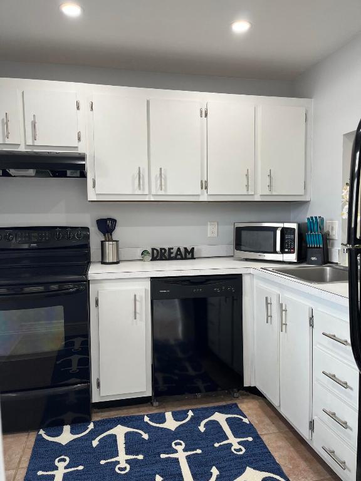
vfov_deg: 67.3
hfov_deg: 53.1
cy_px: 240
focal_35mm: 26
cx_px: 180
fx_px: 362
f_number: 1.6
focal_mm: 5.1
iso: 100
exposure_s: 1/120
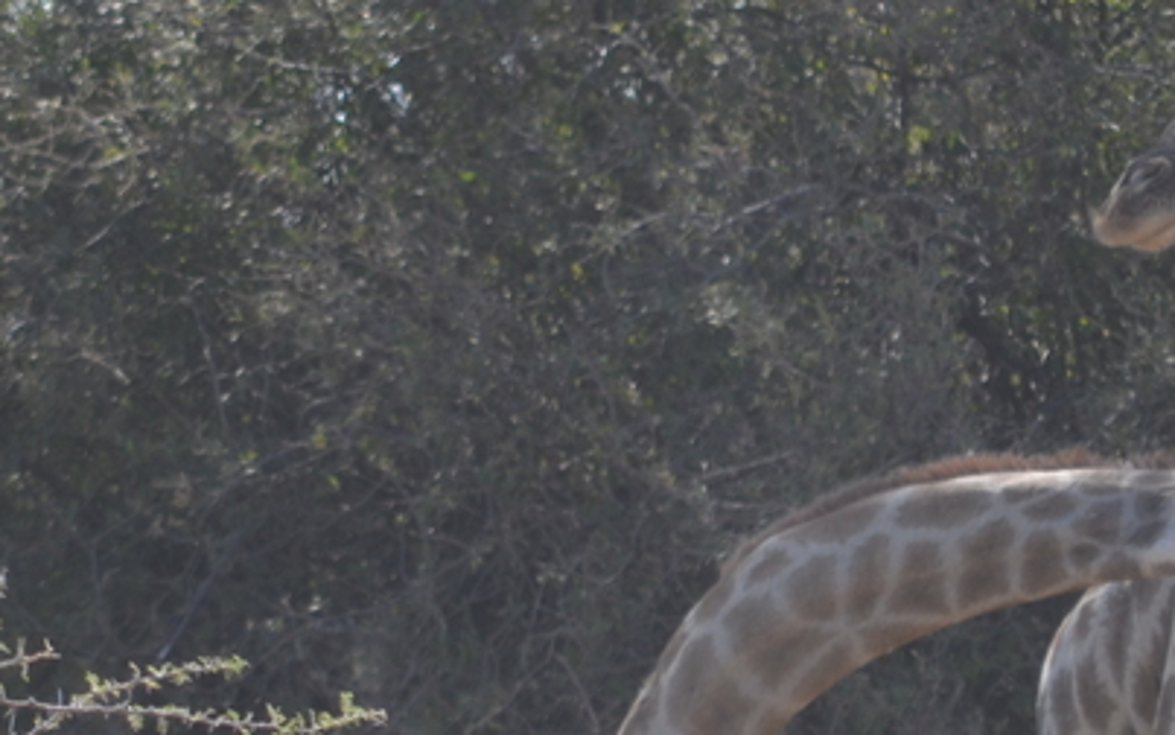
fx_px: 46567
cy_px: 426
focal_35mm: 1454
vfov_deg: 0.9
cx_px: 837
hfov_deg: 1.4
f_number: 5.6
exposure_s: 1/500
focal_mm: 300
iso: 200
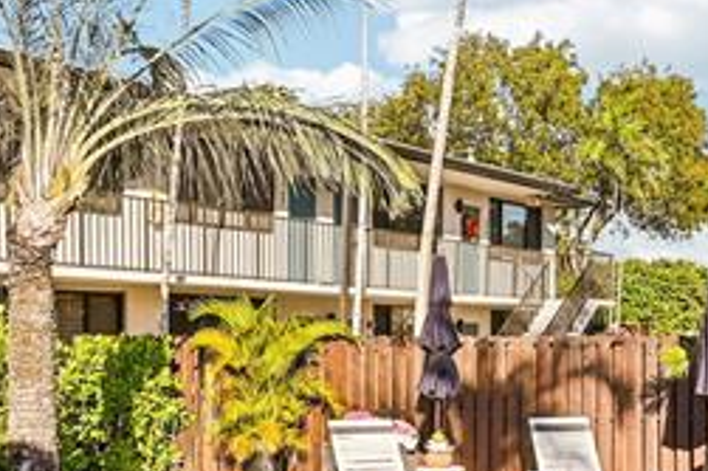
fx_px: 1376
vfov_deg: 19.3
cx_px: 649
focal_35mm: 70
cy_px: 361
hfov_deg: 27.7
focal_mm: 22
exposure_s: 1/200
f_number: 8
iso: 100
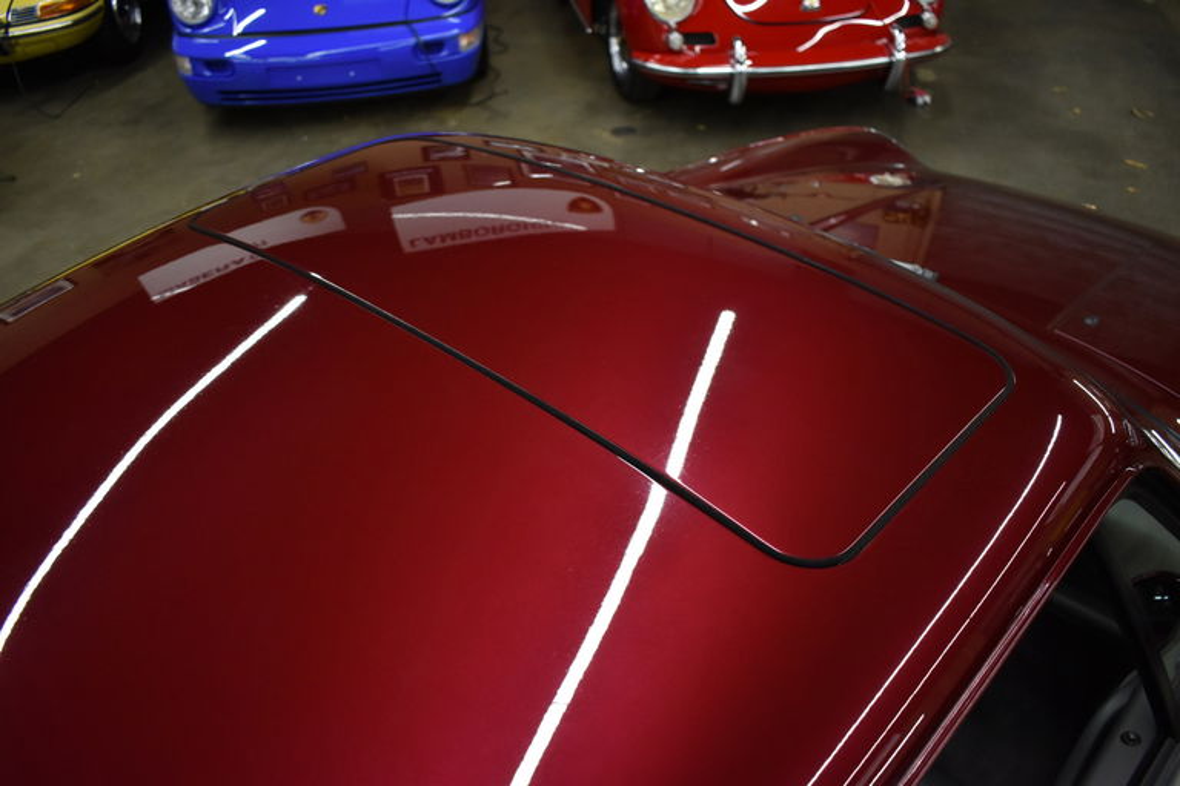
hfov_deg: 61.9
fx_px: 983
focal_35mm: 30
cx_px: 590
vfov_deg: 43.6
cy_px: 393
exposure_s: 1/125
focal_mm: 20
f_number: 3.5
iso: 900
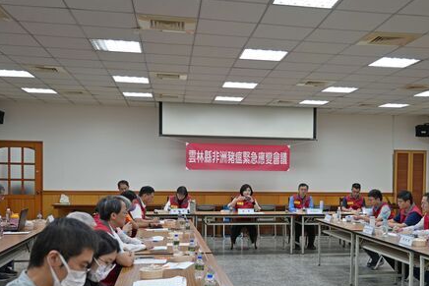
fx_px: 524
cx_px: 276
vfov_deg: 30.3
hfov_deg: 44.0
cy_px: 195
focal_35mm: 44
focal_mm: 32
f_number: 4
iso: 640
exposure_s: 1/80
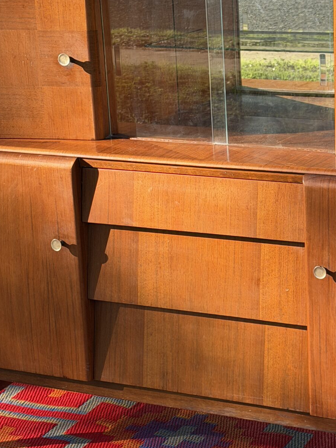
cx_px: 256
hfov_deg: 14.3
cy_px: 233
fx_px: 1333
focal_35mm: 103
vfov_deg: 19.1
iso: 64
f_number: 1.78
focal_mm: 6.76
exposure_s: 1/726
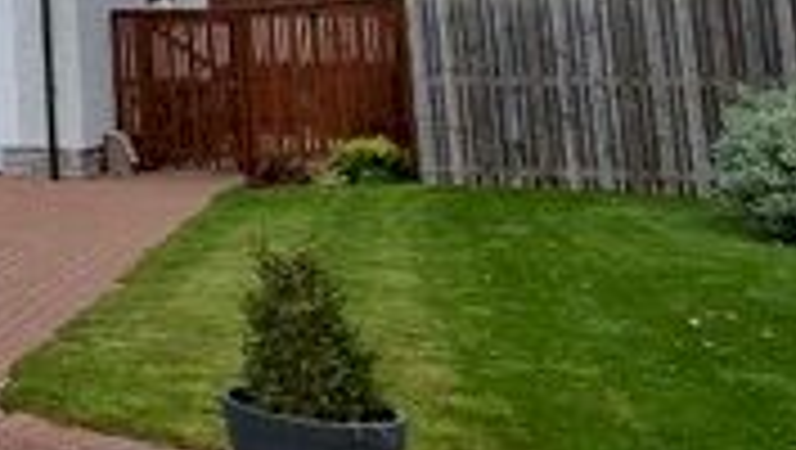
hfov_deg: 22.2
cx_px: -634
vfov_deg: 20.2
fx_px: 1183
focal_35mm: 56
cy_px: -83
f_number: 2.2
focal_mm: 2.2
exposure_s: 1/1464
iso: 50
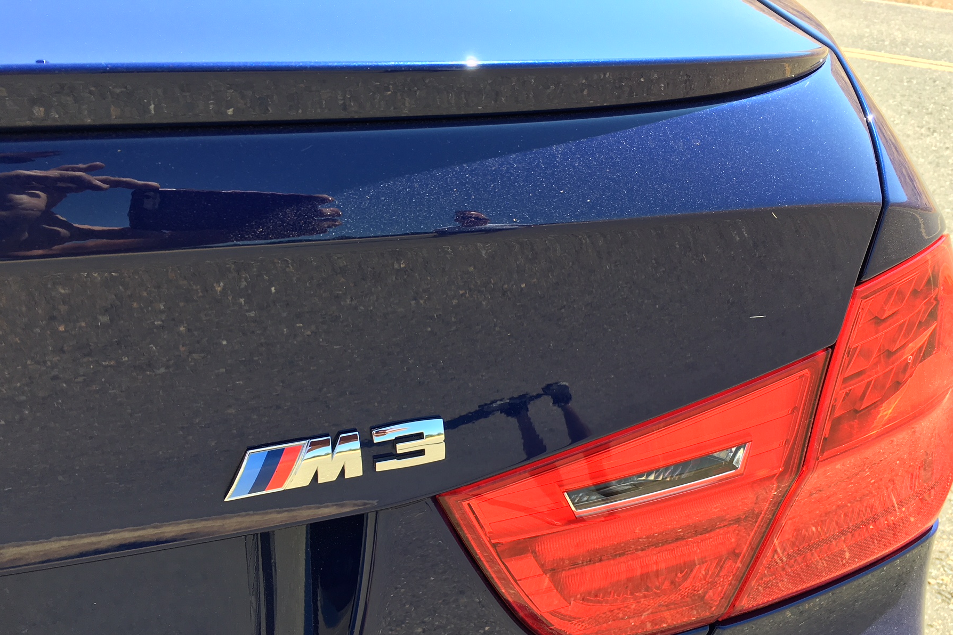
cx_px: 536
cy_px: 402
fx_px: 900
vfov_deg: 38.6
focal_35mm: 34
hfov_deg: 55.6
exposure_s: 1/381
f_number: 2.2
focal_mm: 4.15
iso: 25
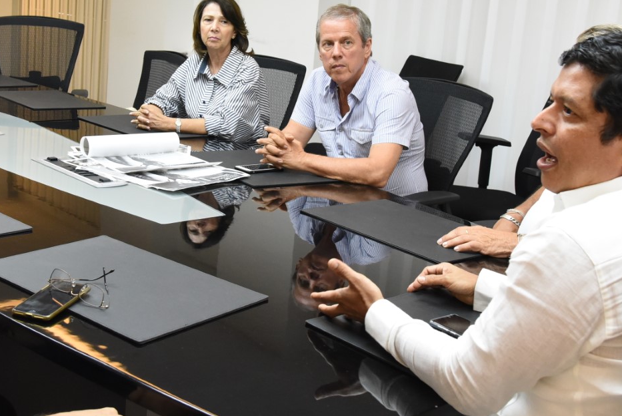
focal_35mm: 52
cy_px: 146
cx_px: 248
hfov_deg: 38.0
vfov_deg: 25.9
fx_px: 899
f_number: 5.6
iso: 3200
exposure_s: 1/100
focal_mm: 30
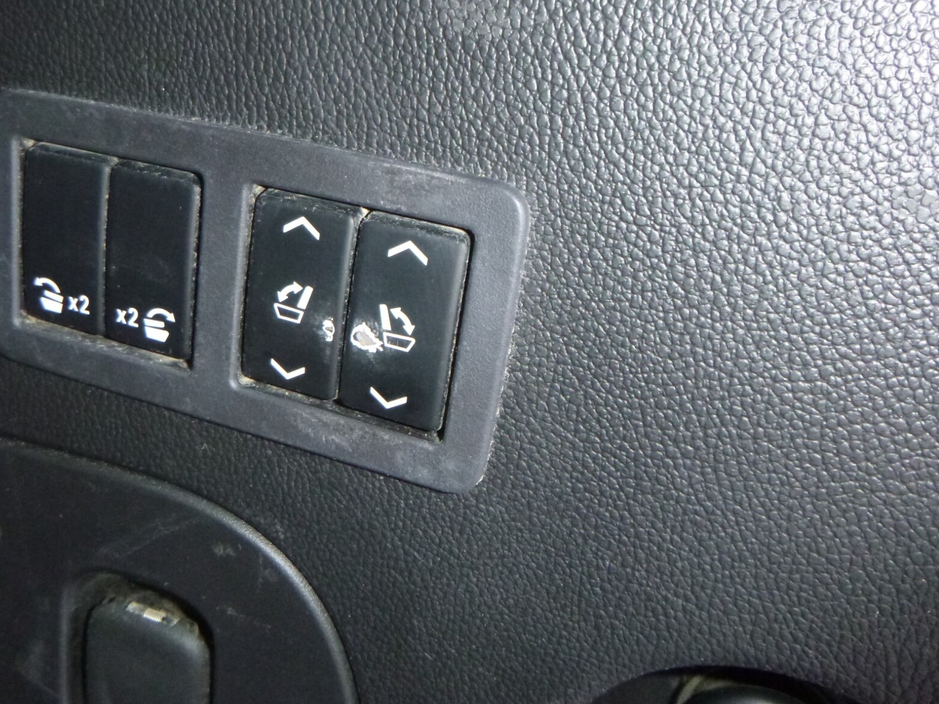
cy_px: 307
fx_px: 895
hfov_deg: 54.9
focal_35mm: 33
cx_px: 366
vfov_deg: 42.9
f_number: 3.9
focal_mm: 4.5
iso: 400
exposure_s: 1/60
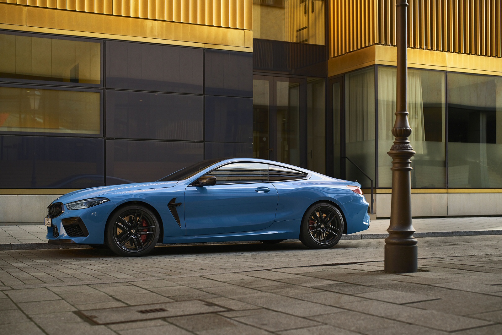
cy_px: 168
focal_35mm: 50
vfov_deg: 27.0
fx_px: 697
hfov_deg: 39.6
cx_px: 251
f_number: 2.8
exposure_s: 1/320
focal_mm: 50
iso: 160
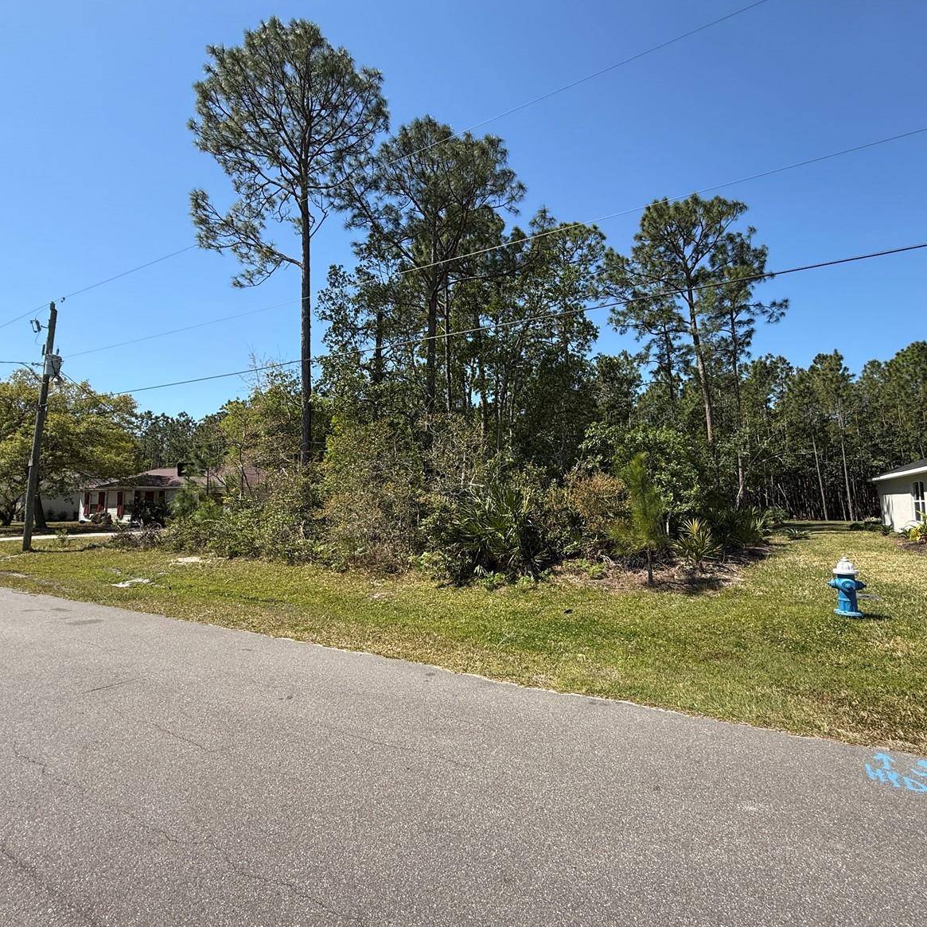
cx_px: 477
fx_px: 515
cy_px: 456
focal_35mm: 17
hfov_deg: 83.9
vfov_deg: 84.0
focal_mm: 2.22
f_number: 2.2
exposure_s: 1/1001
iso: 50
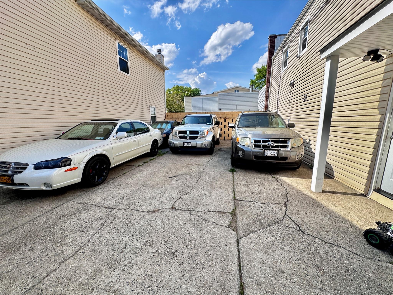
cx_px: 196
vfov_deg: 85.7
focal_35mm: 14
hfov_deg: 102.1
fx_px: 159
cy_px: 148
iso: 40
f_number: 2.2
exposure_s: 1/657
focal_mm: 2.22
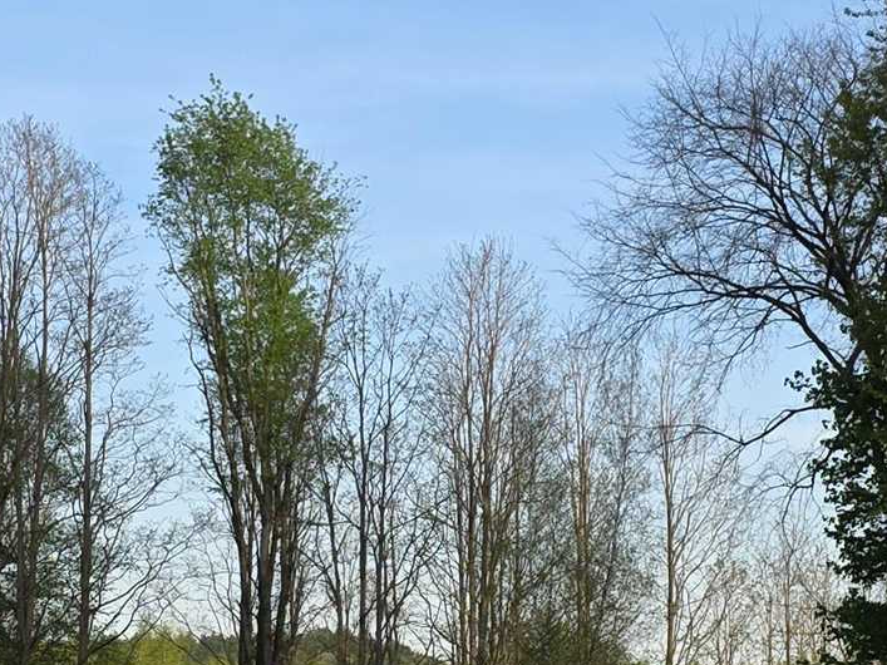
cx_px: 409
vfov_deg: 14.8
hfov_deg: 19.6
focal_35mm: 100
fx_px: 2562
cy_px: 340
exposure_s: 1/1614
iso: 80
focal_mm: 6.3
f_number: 1.7
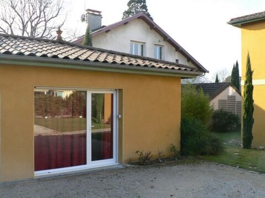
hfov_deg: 51.4
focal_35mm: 36
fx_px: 276
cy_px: 99
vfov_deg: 39.7
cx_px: 132
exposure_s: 1/125
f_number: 4
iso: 80
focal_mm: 6
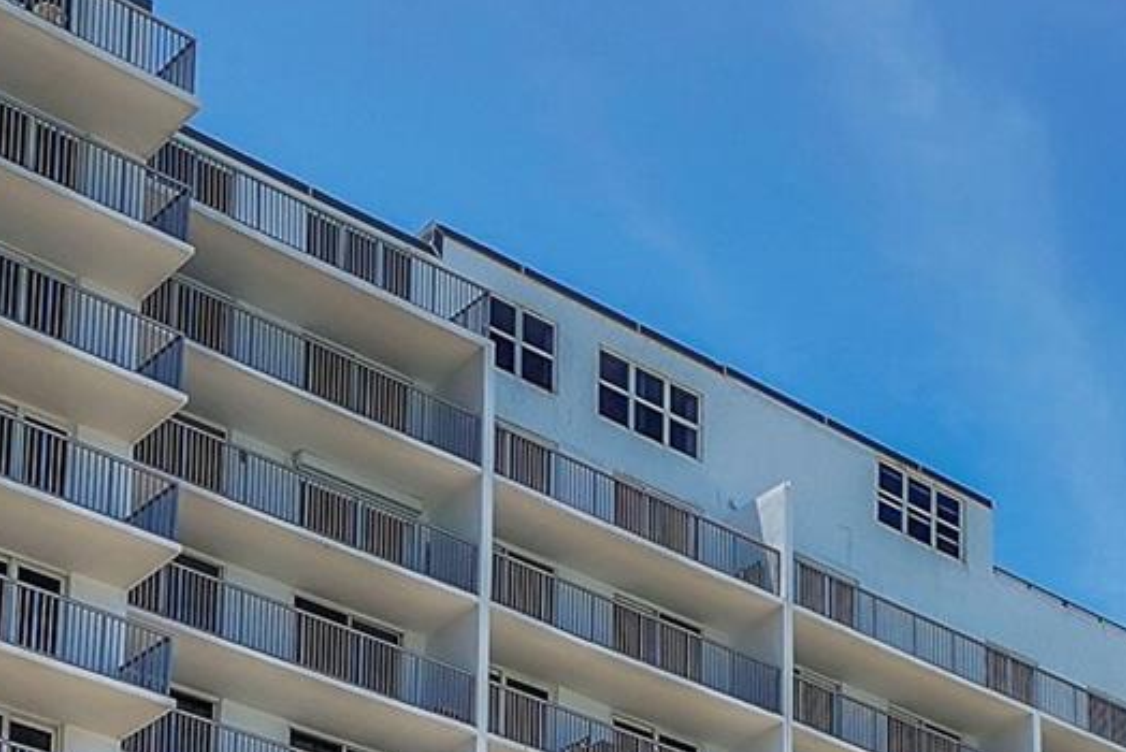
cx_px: 866
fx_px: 2566
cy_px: 1151
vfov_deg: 15.3
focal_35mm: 82
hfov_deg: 24.4
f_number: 8
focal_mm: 21
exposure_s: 1/1000
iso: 400
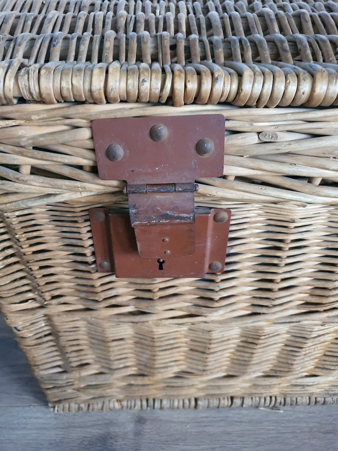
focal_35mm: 26
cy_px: 226
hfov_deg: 53.1
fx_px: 338
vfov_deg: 67.3
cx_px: 169
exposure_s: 1/50
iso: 500
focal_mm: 4.3
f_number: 1.5
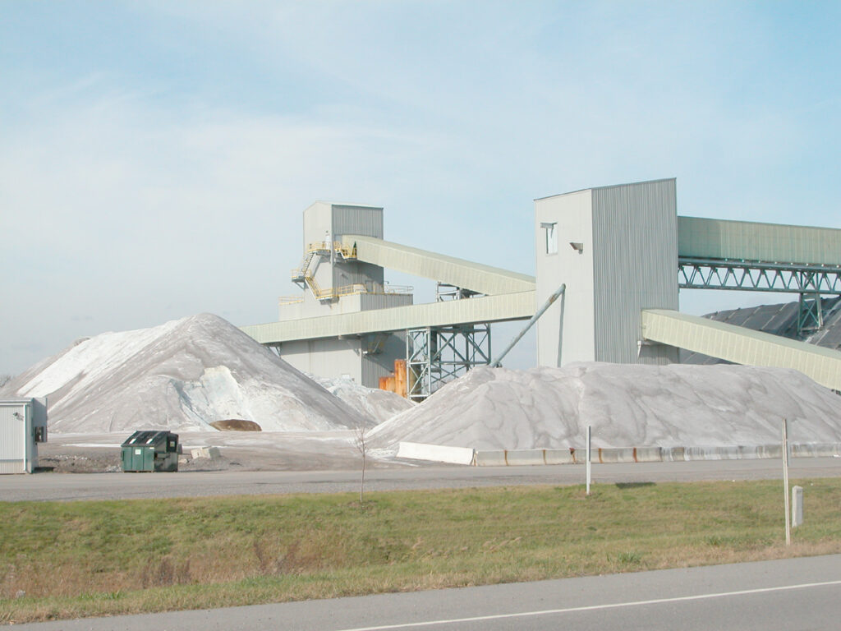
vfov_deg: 22.9
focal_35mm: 64
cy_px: 316
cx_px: 420
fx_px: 1555
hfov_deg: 30.3
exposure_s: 1/383
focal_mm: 16.2
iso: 100
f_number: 7.1
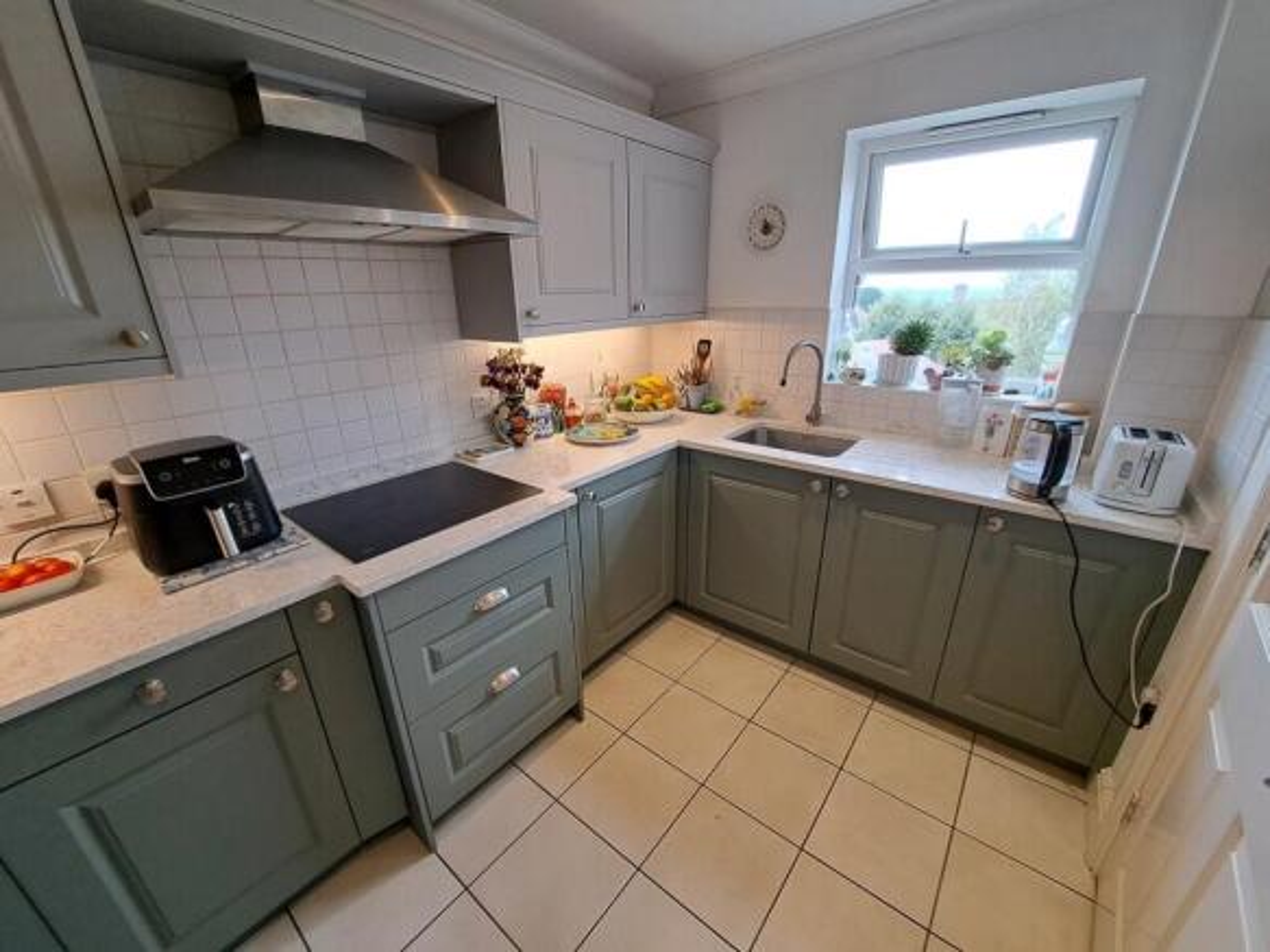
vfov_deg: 89.9
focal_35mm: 13
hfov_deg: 106.2
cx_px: 635
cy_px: 476
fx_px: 477
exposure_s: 1/50
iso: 50
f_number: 2.2
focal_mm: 1.74
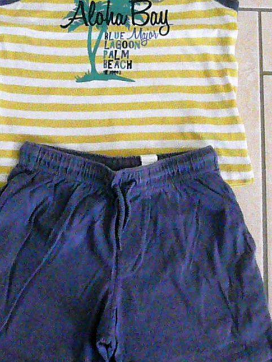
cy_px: 142
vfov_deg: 29.7
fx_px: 681
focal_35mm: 65
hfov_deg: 22.6
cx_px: 126
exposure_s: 1/250
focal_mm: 6.9
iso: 3200
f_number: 3.3
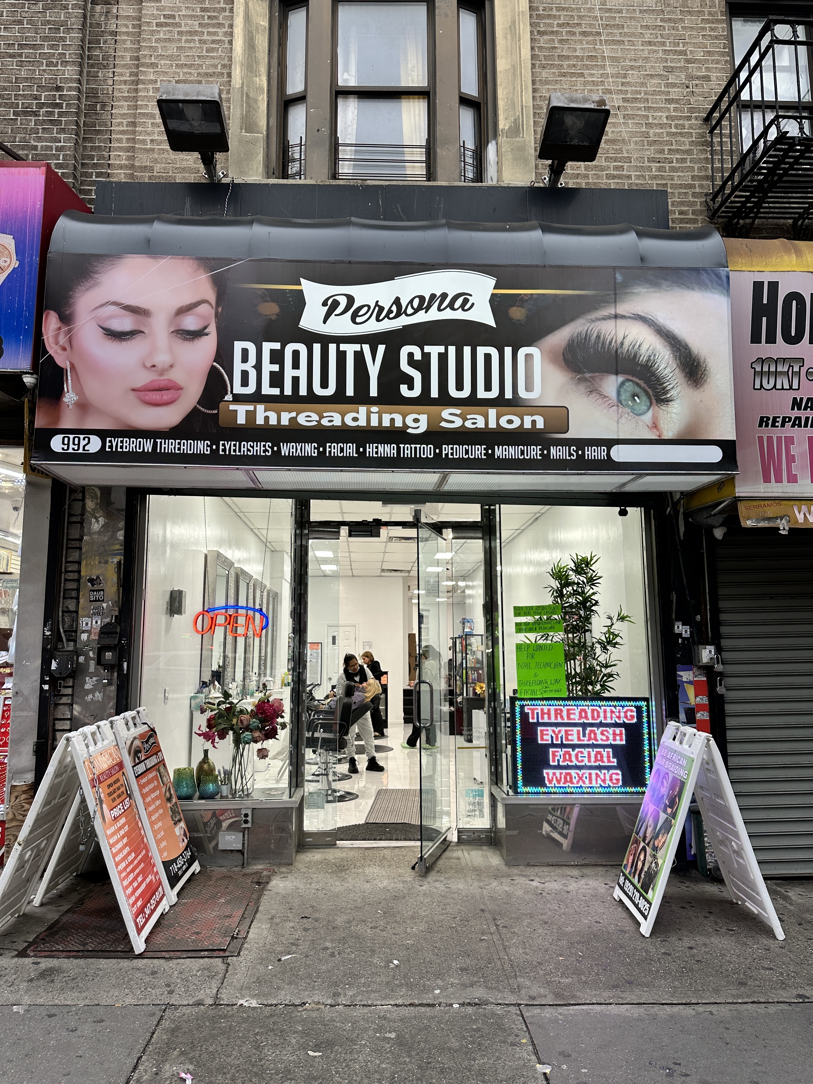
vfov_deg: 71.6
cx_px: 406
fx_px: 752
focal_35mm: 24
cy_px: 542
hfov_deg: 56.8
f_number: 1.78
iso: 64
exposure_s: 1/172
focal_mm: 6.86
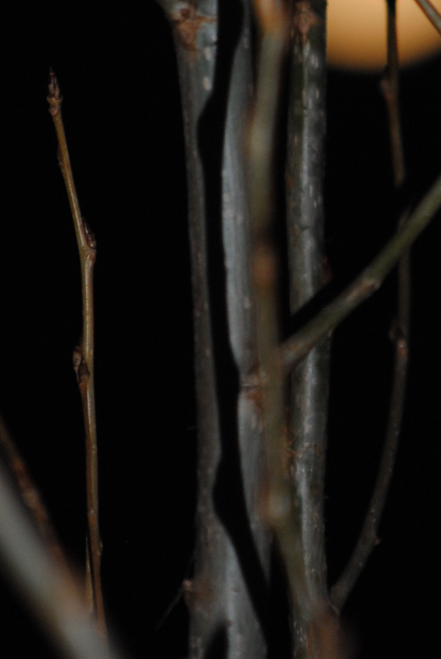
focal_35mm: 938
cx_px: 329
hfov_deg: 1.5
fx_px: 17182
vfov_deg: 2.2
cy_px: 192
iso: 200
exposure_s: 1/60
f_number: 5.6
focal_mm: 200
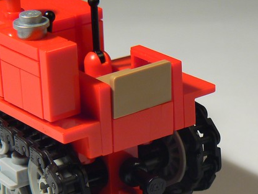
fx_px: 1334
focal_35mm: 179
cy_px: 175
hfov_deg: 11.0
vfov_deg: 8.3
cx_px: 140
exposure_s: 1/15
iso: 80
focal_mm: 15.5
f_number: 3.2
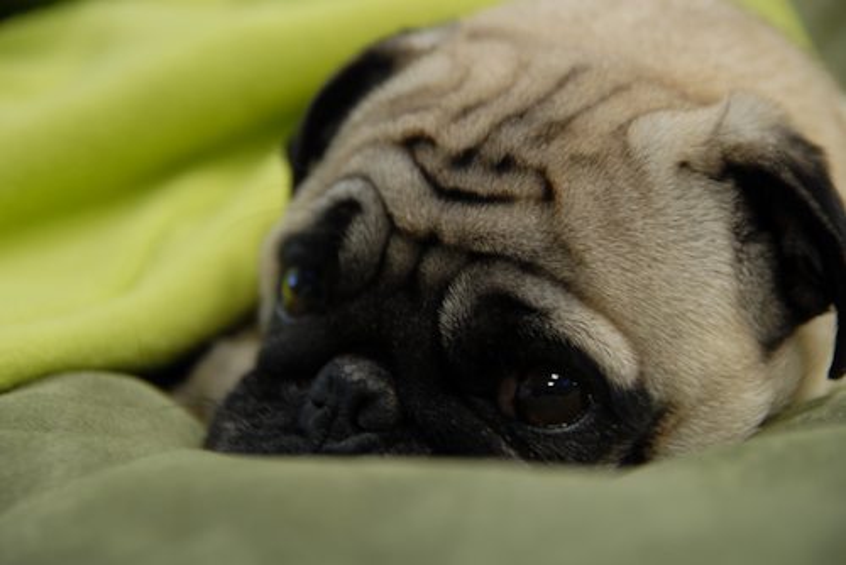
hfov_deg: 27.0
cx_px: 423
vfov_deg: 18.2
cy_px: 282
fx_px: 1763
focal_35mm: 75
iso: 100
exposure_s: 1/8
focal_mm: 50
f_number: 2.8
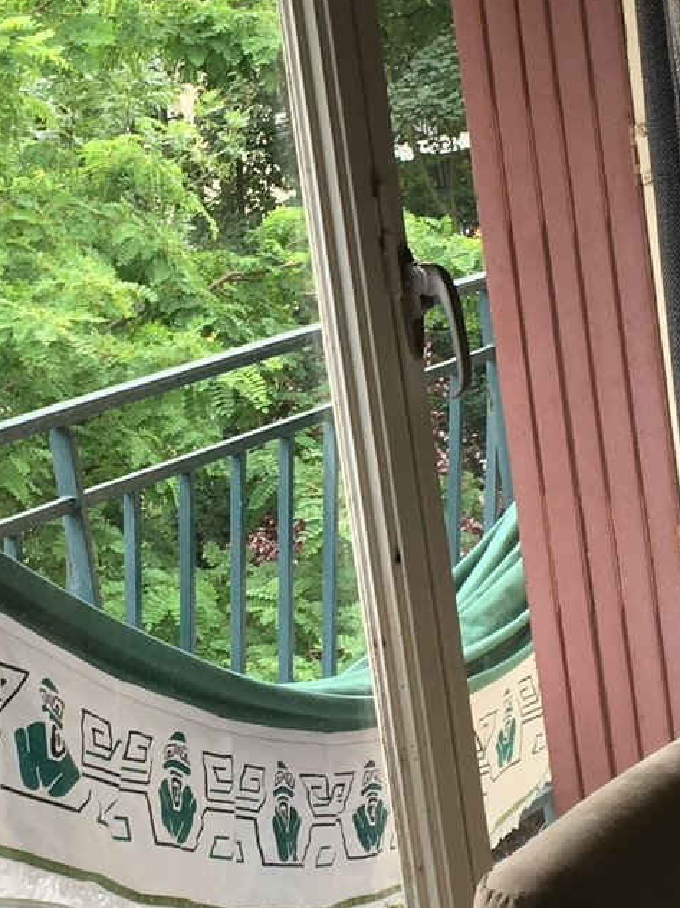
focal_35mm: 98
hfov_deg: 15.0
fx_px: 2568
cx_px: 168
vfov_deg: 20.0
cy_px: 466
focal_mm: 4.15
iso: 25
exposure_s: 1/100
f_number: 2.2
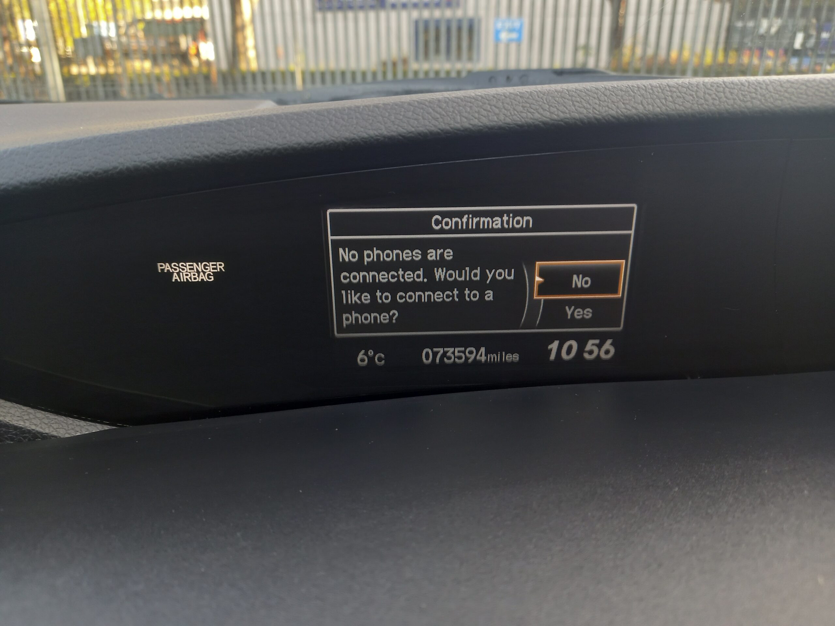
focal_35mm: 25
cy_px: 313
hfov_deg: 69.4
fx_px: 603
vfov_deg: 54.9
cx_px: 418
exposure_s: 1/60
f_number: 2
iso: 200
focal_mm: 4.6
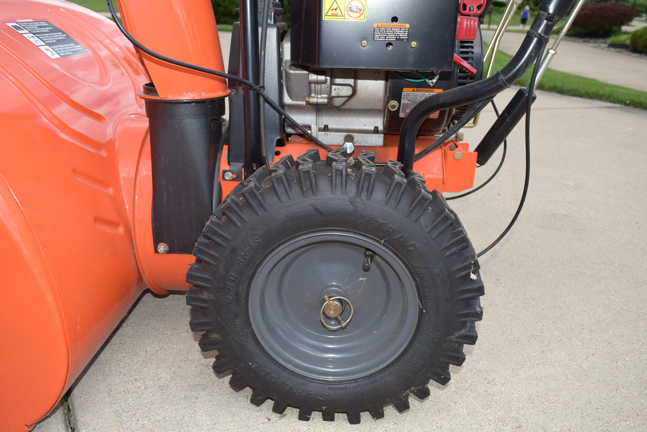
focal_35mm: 30
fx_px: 540
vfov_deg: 43.7
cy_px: 216
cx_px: 324
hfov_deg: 61.9
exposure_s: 1/200
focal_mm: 20
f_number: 6.3
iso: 100
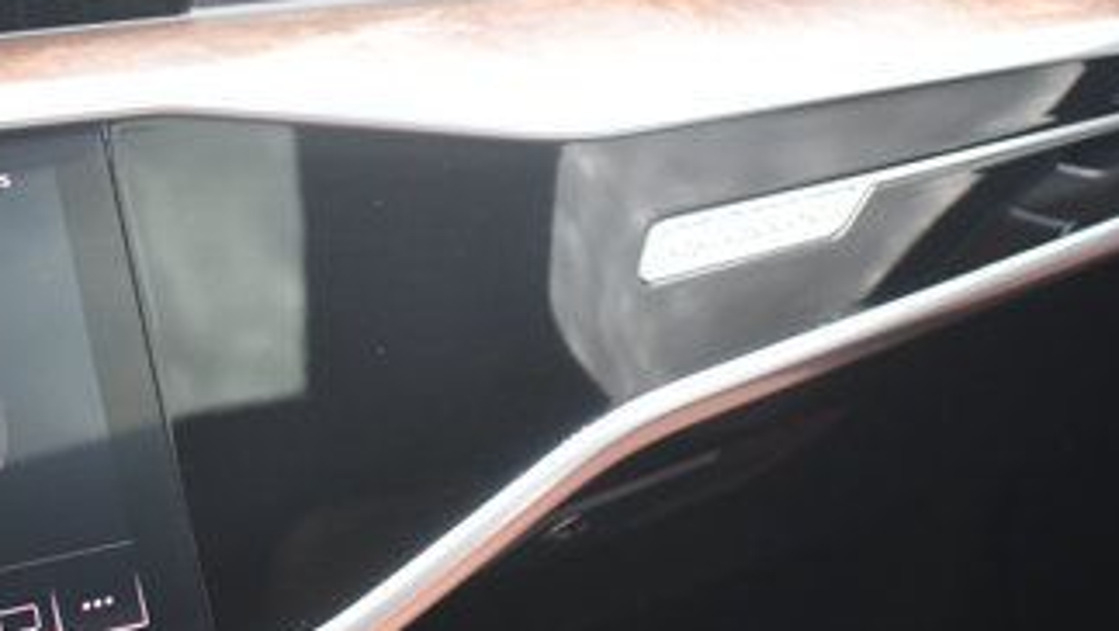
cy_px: 331
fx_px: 1662
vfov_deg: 21.5
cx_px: 471
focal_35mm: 56
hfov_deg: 37.1
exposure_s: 1/125
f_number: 3.5
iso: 900
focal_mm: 18
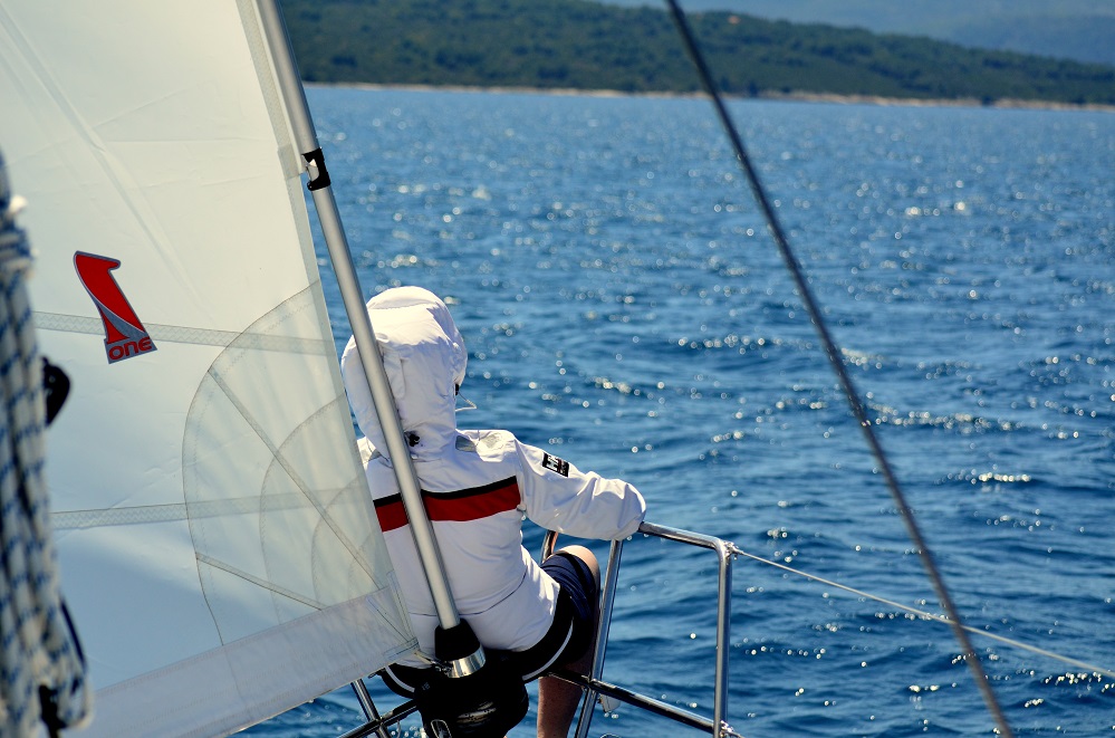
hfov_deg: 16.7
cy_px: 369
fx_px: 3801
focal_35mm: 123
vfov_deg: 11.1
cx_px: 558
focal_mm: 82
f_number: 4.5
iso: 400
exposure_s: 1/3200
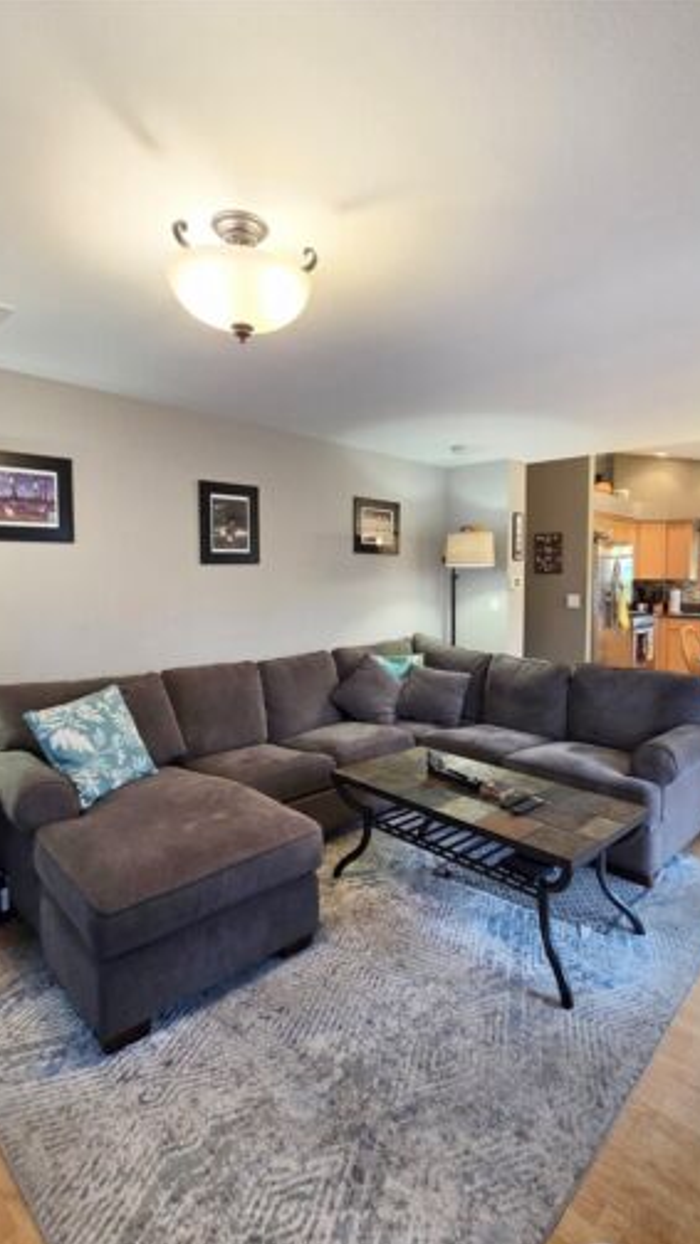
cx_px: 356
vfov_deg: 102.9
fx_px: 495
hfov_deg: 70.5
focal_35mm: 15
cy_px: 657
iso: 200
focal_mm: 2.2
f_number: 2.2
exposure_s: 1/60
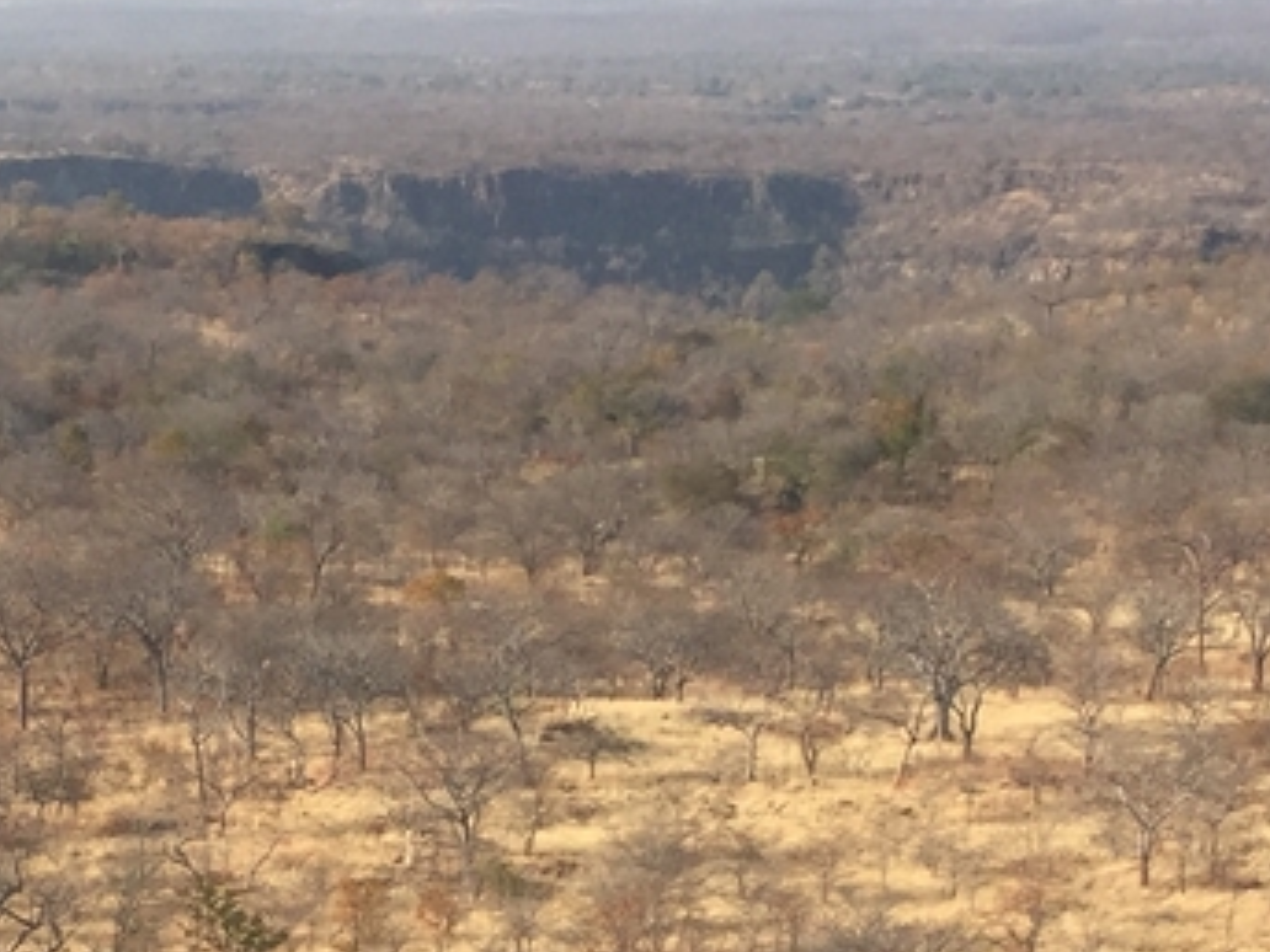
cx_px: 491
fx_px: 3962
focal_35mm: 108
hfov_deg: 18.2
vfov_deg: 13.4
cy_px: 1107
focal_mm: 4.15
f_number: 2.2
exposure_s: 1/1199
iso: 32
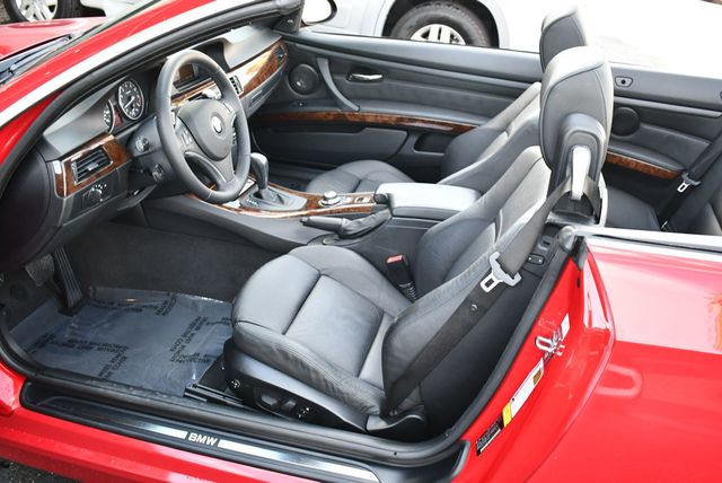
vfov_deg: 36.9
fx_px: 723
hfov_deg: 53.1
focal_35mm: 36
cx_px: 361
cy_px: 242
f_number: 3.5
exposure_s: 1/250
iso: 800
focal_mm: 18
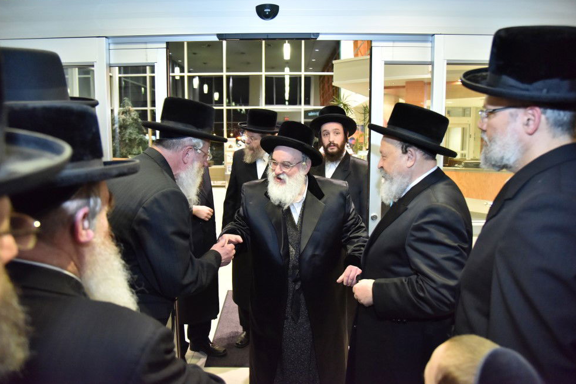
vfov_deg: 51.3
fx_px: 400
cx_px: 277
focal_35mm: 25
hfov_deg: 71.5
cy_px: 187
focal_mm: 24
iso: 3600
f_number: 4
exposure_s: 1/100
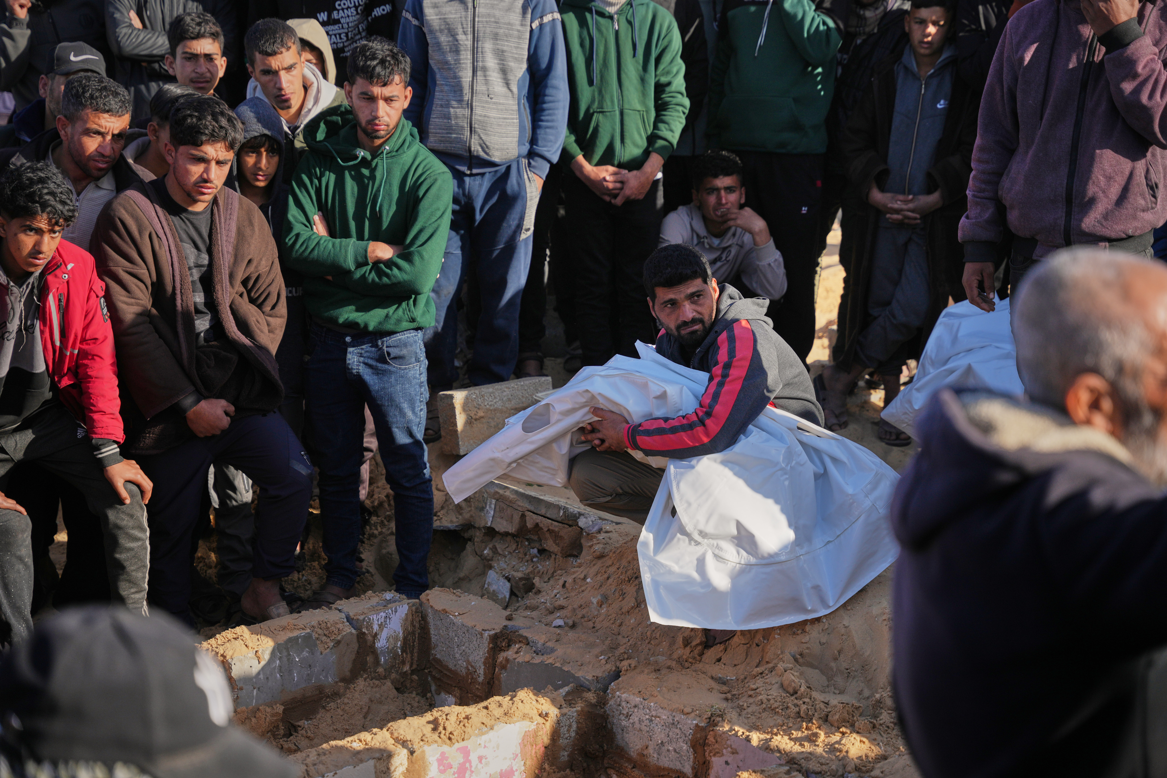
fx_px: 2269
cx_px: 584
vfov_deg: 19.5
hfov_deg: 28.8
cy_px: 389
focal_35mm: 70
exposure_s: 1/3200
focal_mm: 70
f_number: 2.8
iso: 160
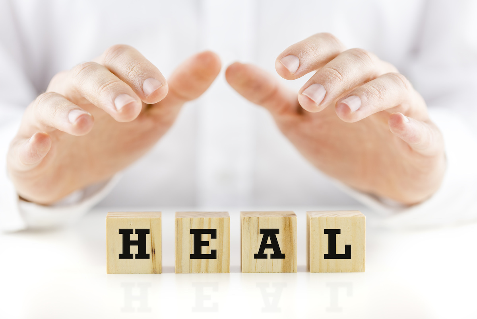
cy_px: 160
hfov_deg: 19.4
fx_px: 1392
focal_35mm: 105
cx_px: 238
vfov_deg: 13.1
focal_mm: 105
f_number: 4
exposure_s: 1/100
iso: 250
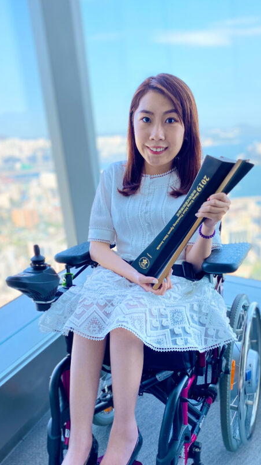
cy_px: 285
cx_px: 143
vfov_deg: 54.8
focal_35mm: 36
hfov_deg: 32.8
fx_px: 443
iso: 32
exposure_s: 1/320
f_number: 1.8
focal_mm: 4.25
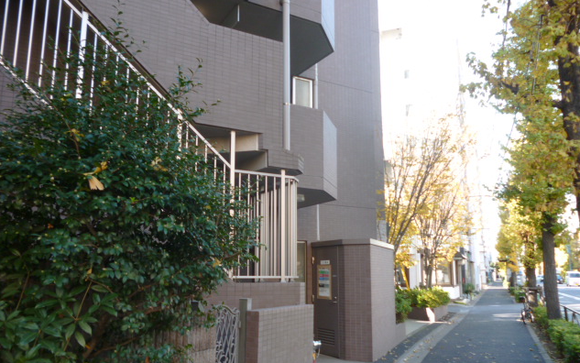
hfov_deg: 62.9
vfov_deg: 41.9
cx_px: 290
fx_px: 474
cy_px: 190
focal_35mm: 30
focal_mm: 5
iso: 100
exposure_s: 1/60
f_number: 3.1
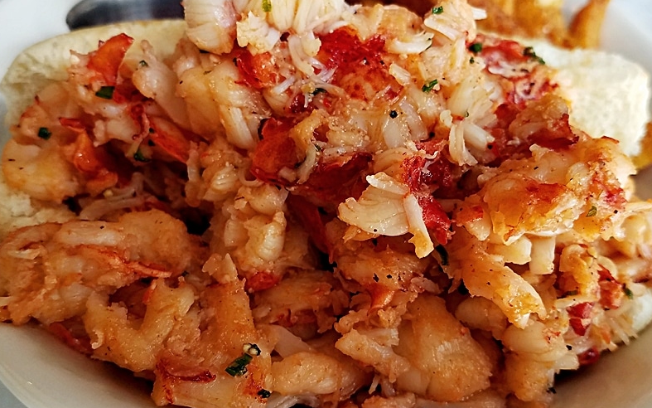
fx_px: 622
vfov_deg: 36.3
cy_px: 203
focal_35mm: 35
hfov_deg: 55.3
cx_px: 349
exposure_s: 1/60
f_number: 1.7
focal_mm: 4.2
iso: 64
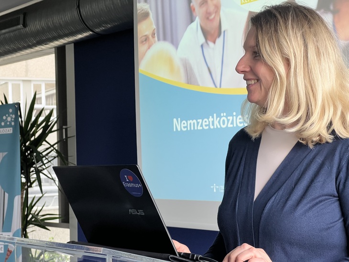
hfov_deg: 25.3
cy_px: 131
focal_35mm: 77
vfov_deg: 19.1
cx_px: 174
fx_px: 777
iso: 125
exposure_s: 1/90
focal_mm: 9
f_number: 2.8
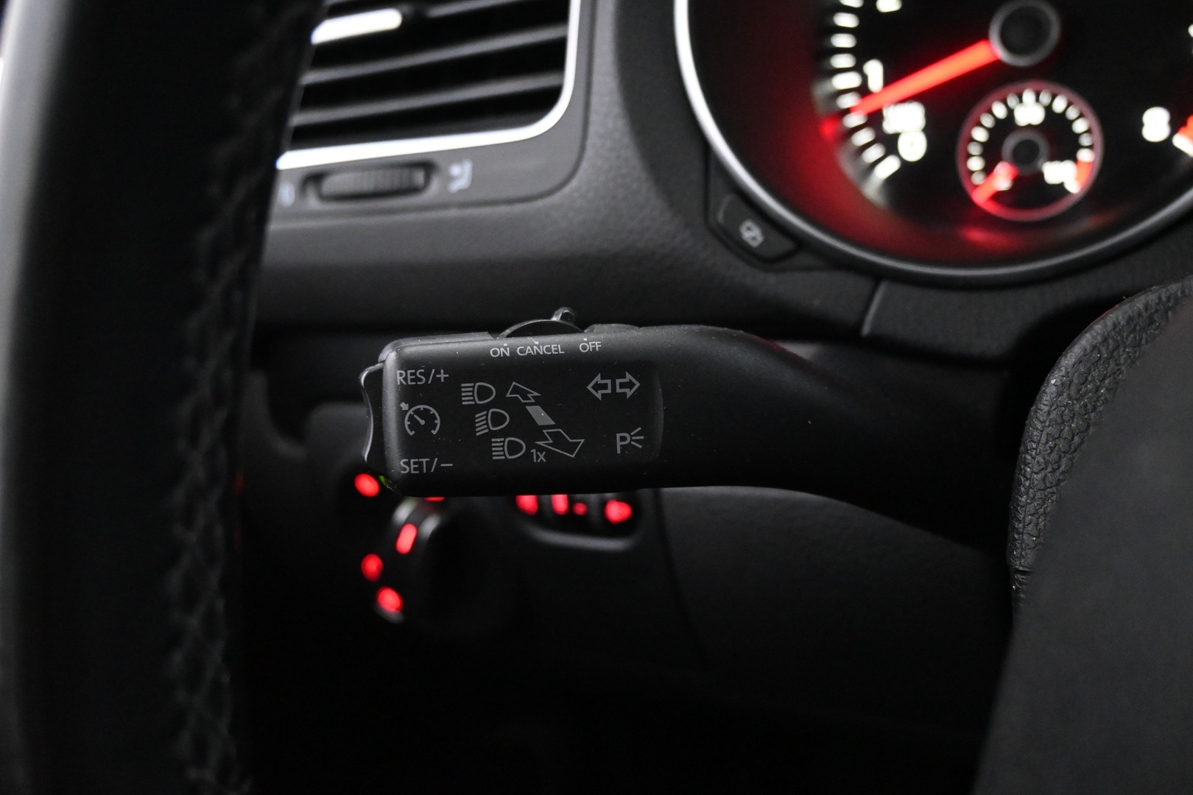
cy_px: 398
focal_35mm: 32
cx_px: 596
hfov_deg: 58.3
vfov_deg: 40.8
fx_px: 1069
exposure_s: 1/30
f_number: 4
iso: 7200
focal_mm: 21.5
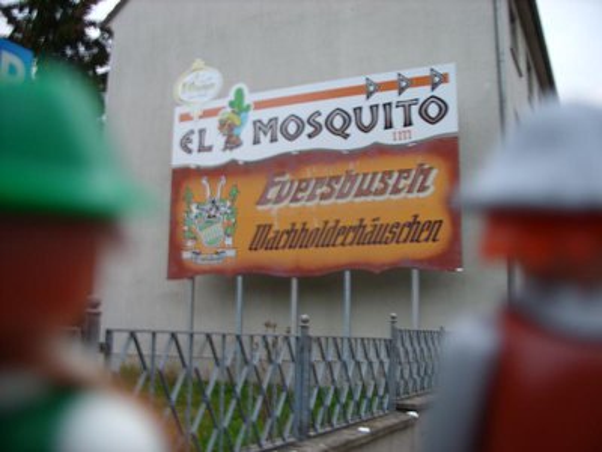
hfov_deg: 49.0
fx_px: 661
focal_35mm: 38
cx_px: 301
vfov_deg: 37.7
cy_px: 226
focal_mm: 7.8
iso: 50
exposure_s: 1/10
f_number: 2.8
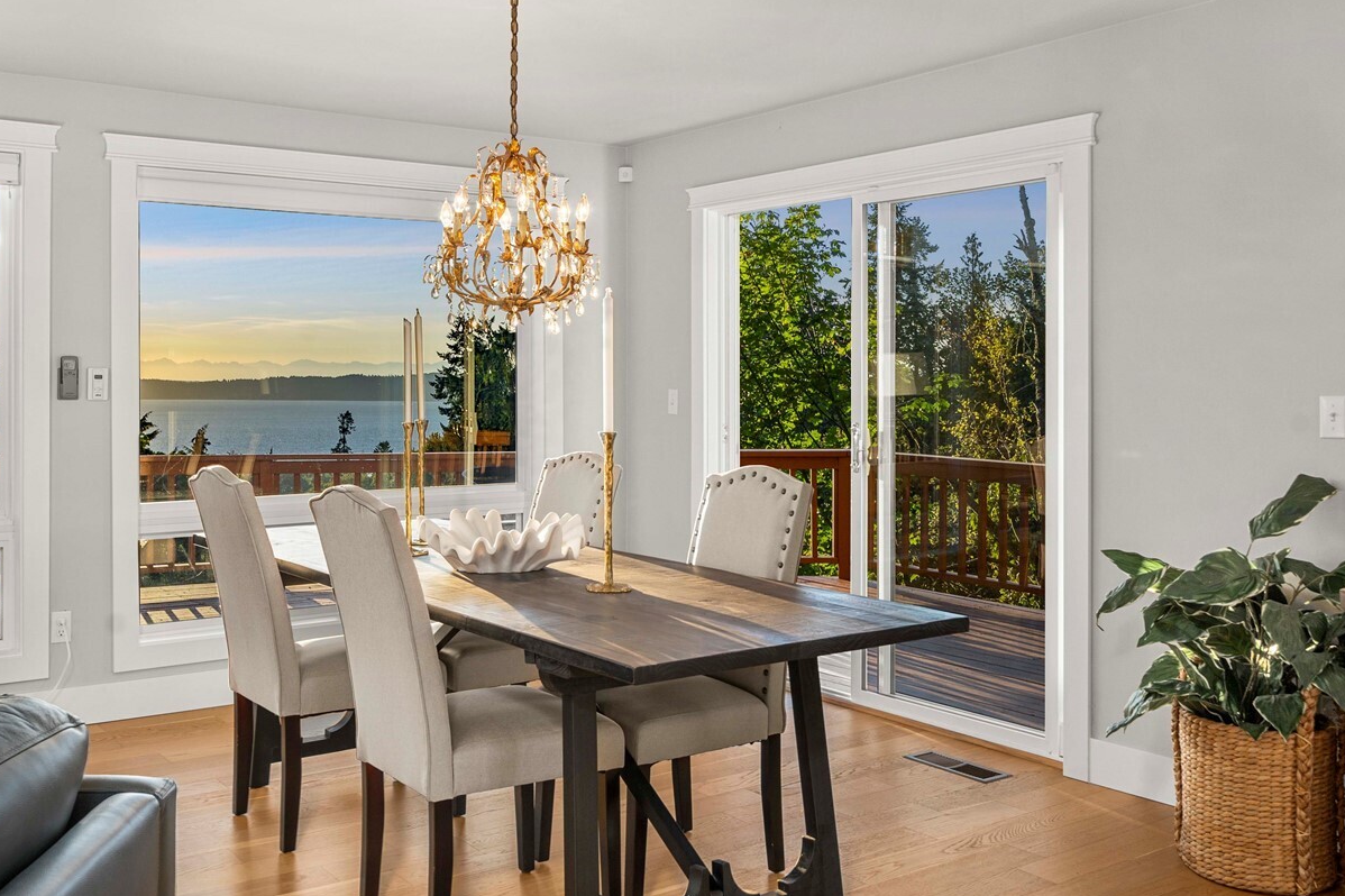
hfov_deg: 55.7
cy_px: 413
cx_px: 597
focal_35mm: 34
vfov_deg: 38.8
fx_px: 1270
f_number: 8
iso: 400
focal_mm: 24
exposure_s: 1/30
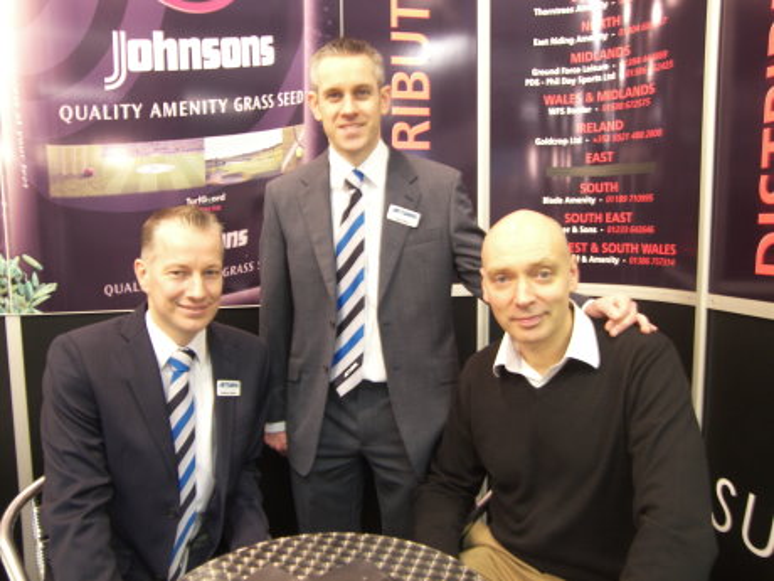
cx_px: 387
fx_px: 648
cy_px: 290
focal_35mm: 29
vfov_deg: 48.2
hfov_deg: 61.7
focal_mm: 6.2
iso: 100
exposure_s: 1/2
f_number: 3.2
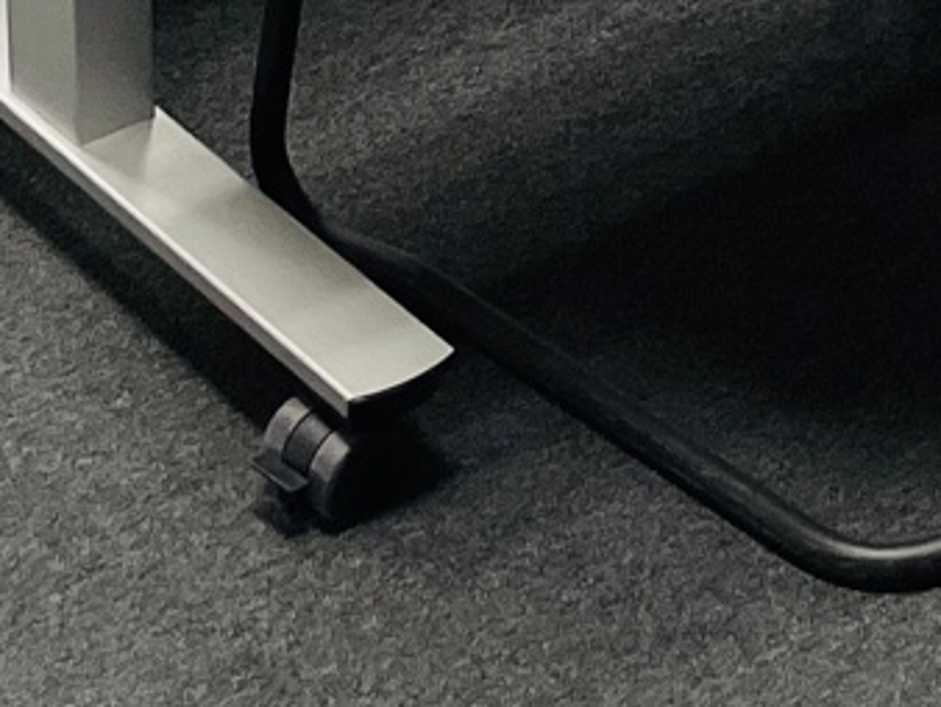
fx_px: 4217
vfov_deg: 8.2
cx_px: 994
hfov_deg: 12.5
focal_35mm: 155
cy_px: -1392
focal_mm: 4.2
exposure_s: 1/100
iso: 100
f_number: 1.6
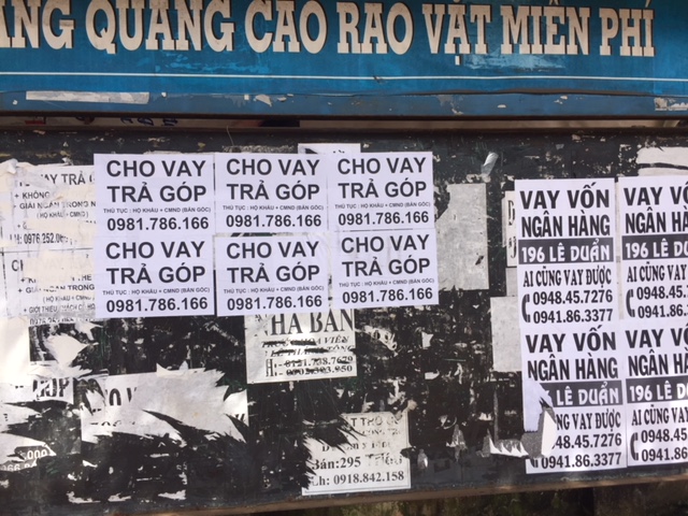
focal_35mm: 29
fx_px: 576
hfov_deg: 61.7
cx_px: 344
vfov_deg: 48.2
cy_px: 258
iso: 32
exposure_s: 1/1041
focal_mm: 4.15
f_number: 2.2
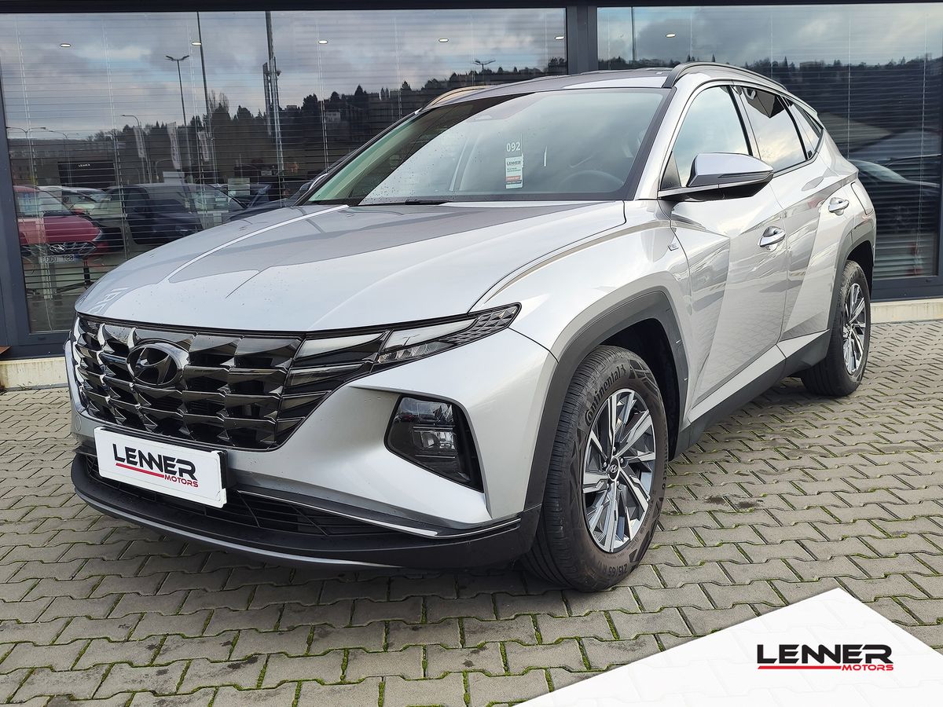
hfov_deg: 73.9
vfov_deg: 58.9
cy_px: 354
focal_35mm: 23
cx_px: 472
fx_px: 627
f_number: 1.69
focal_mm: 7.01
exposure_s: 1/169
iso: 50
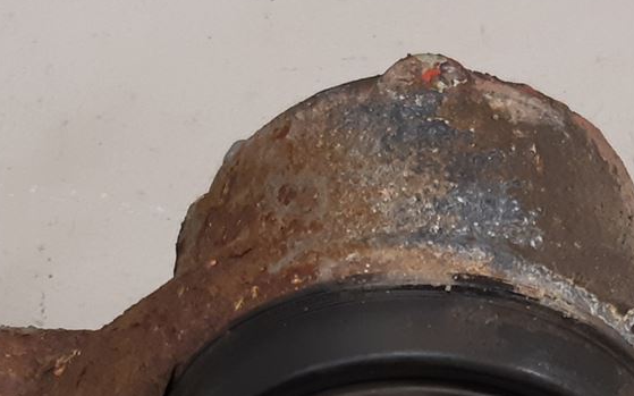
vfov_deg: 12.4
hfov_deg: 20.5
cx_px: 422
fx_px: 1745
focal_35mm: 101
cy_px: 565
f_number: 1.7
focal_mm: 3.93
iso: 160
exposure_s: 1/50
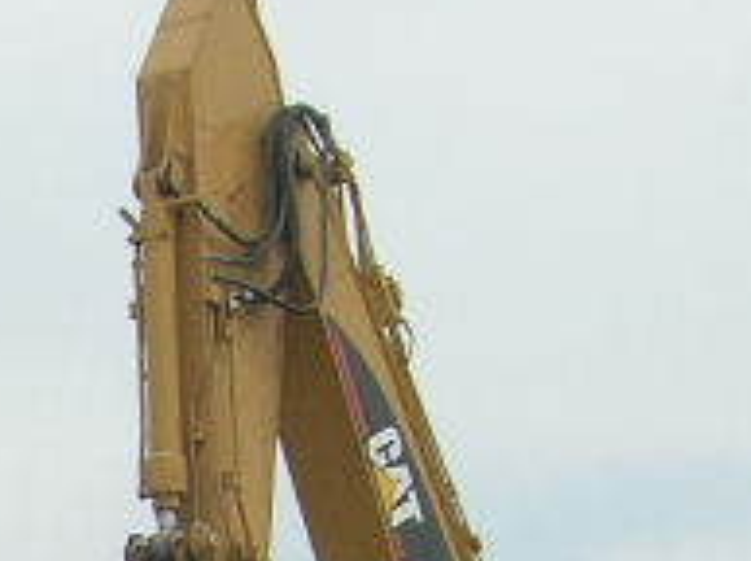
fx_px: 4374
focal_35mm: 202
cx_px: -560
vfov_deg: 7.0
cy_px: 1290
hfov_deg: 9.4
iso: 64
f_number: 4.8
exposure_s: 1/500
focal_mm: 7.8
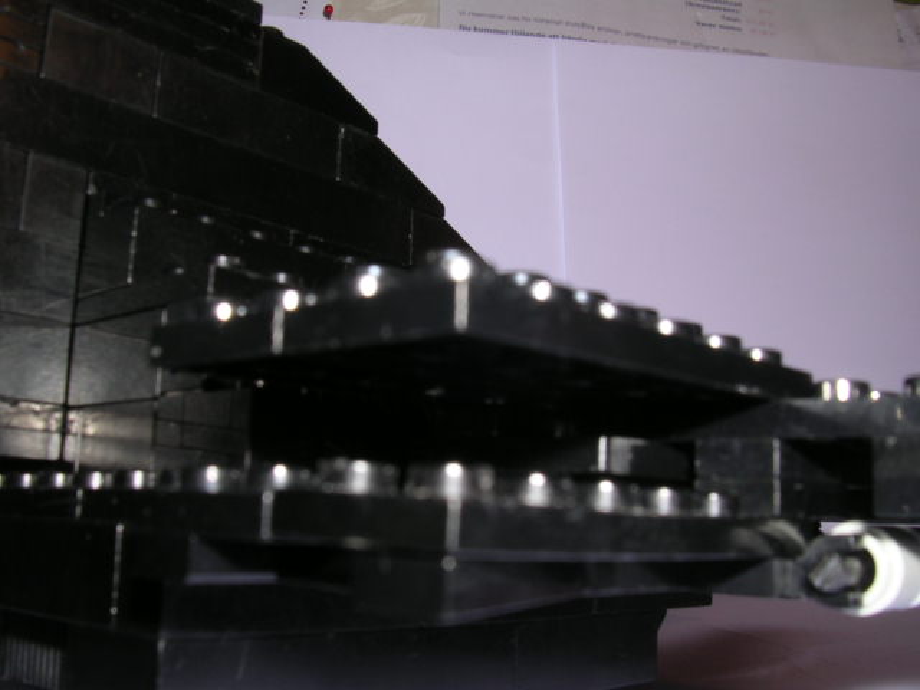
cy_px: 345
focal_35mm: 38
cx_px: 460
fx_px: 1010
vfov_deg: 37.7
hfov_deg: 49.0
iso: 100
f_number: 5.6
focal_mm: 5.8
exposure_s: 1/60.1
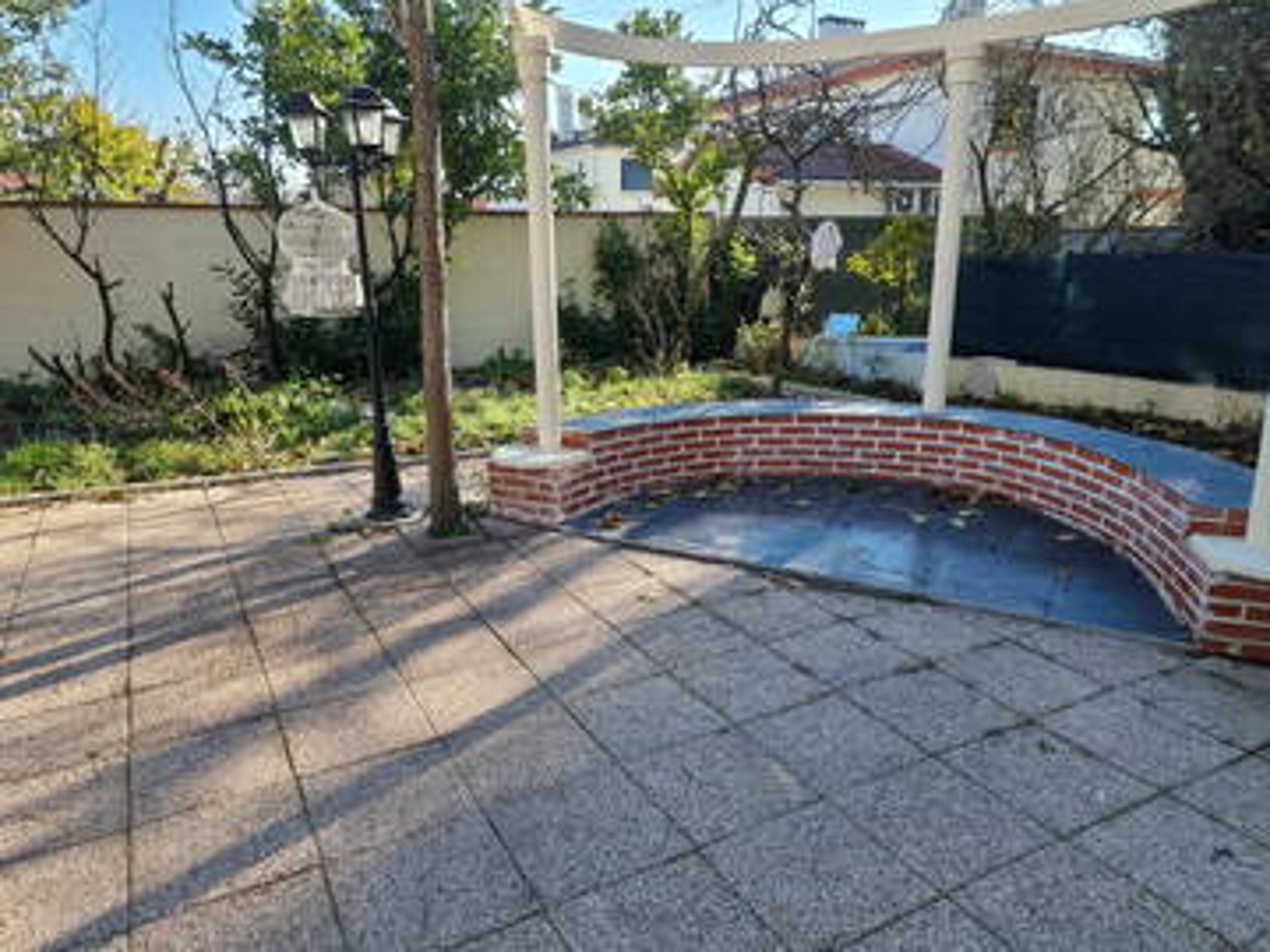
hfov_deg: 71.6
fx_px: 881
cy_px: 476
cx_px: 635
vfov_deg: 56.8
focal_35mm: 24
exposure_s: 1/235
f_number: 1.8
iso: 50
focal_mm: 6.7
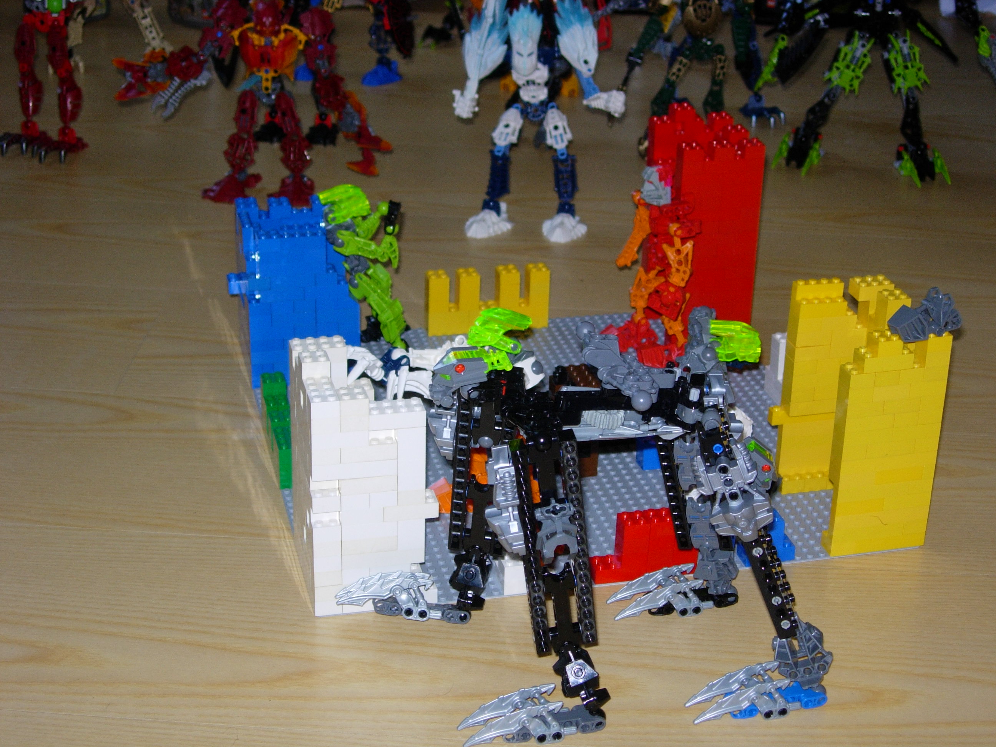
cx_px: 498
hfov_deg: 31.7
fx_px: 1755
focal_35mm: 61
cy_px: 374
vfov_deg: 24.0
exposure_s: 1/64
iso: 79
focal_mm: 12.7
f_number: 3.5
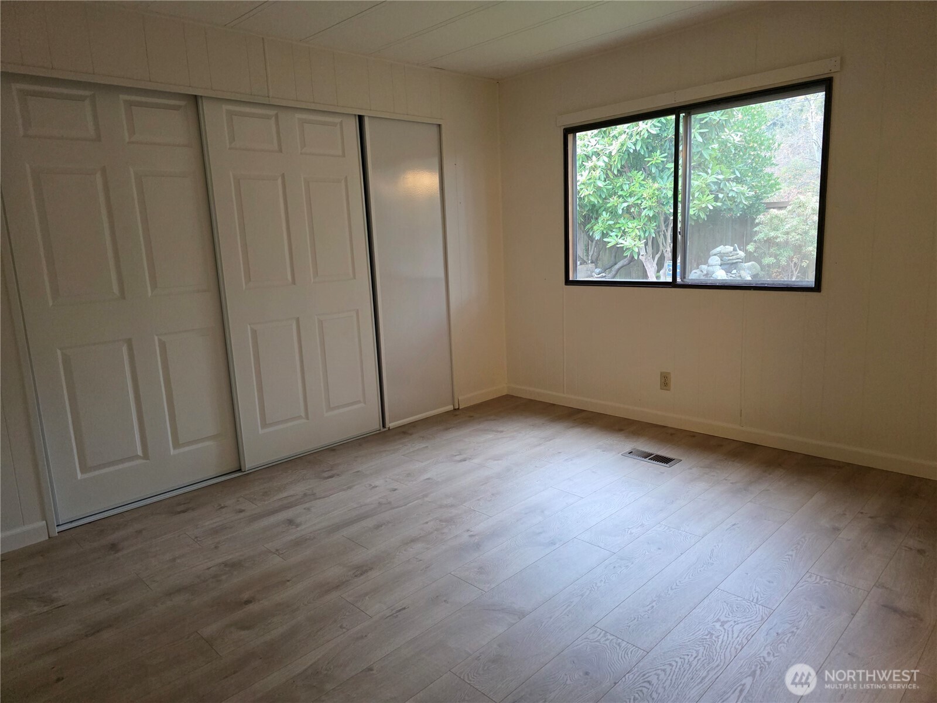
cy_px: 352
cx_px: 468
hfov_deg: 73.9
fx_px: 623
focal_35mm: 23
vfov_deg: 58.9
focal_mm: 6.3
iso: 500
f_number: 1.7
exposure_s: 1/120
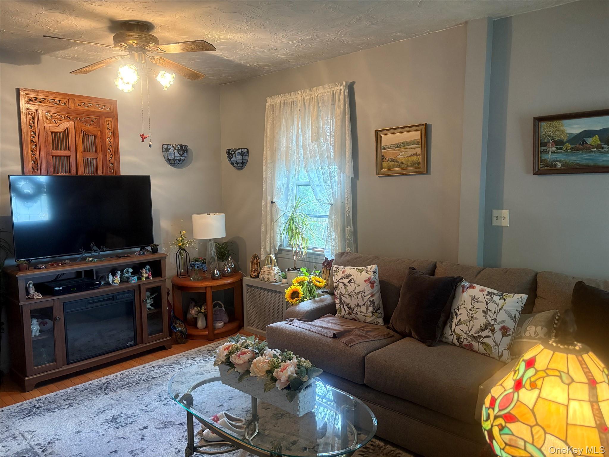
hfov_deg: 67.3
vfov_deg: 53.1
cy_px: 228
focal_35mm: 26
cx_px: 304
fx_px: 457
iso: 400
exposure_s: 1/60
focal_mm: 5.96
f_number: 1.6
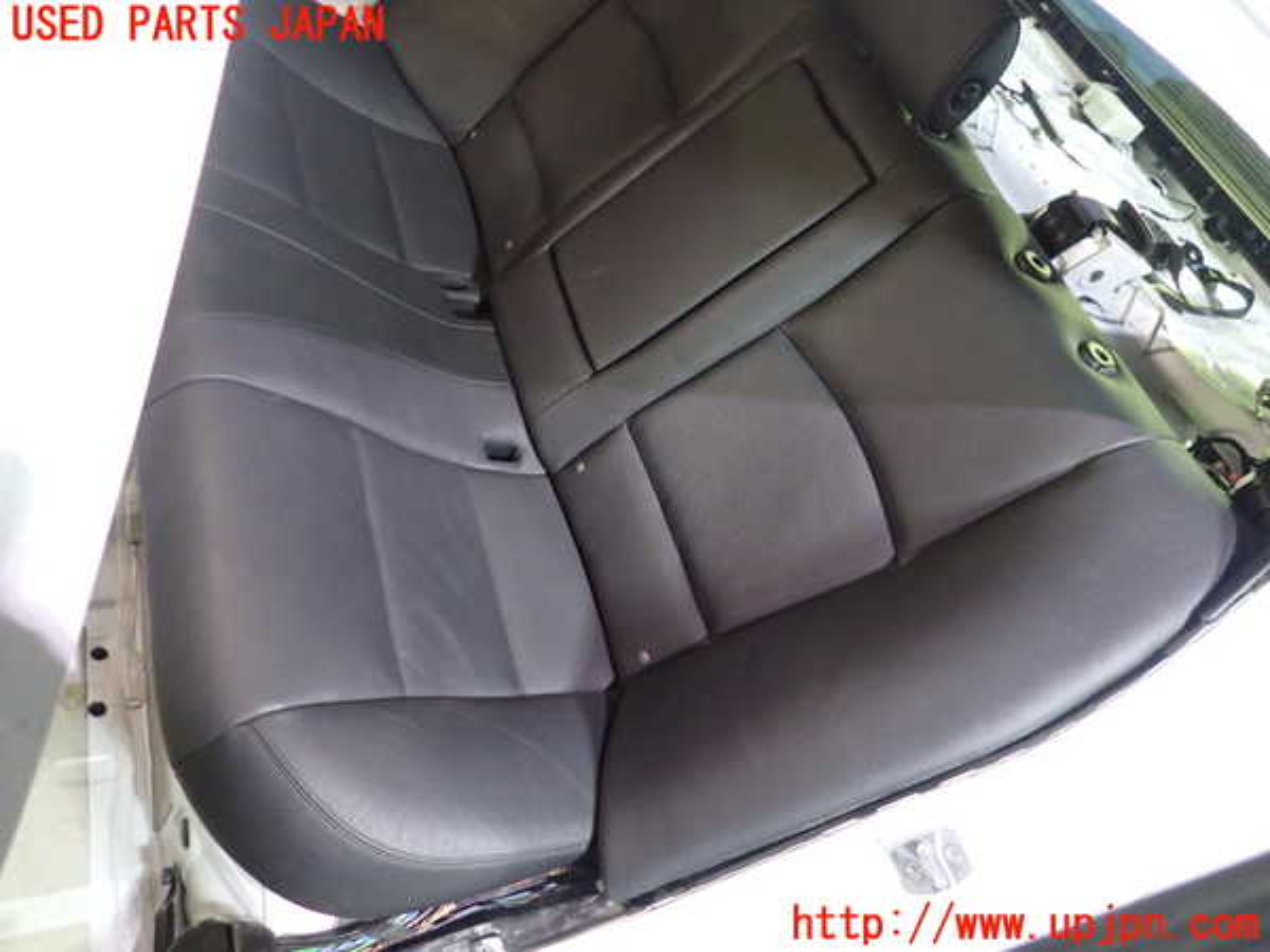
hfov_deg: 69.4
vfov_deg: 54.9
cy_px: 476
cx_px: 635
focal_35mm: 25
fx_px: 917
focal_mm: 4.5
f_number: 2
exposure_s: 1/30
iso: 800
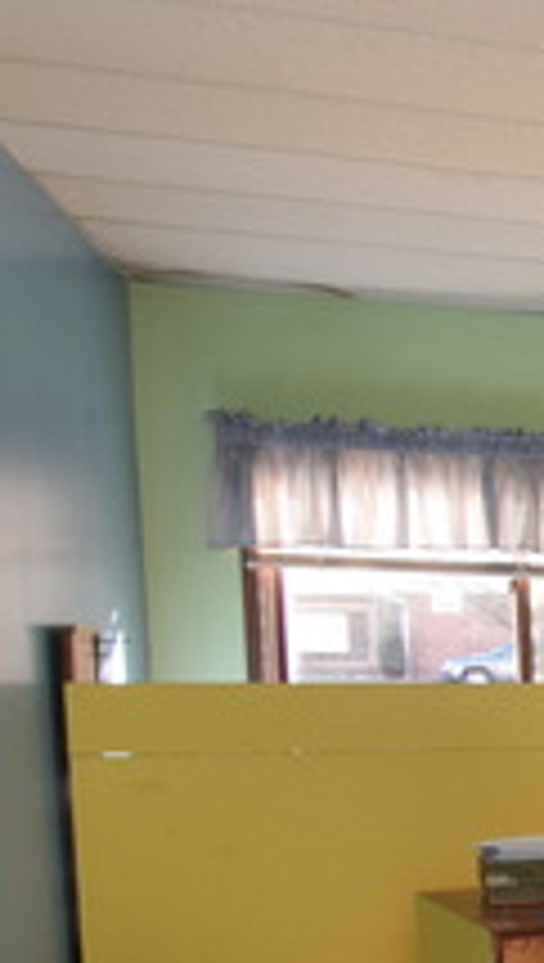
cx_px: 1668
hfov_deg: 10.9
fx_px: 1791
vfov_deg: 29.1
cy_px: 832
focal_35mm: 70
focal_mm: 11
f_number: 5.6
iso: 560
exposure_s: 1/125
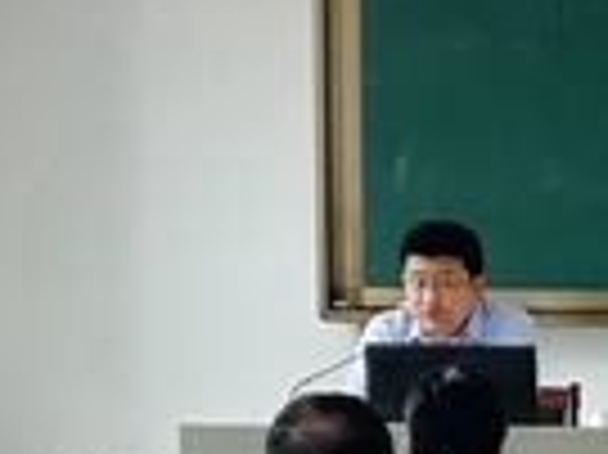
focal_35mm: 209
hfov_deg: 9.3
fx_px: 3668
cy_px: 701
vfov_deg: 7.0
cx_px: 761
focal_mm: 3.83
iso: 100
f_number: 1.8
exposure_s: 1/50
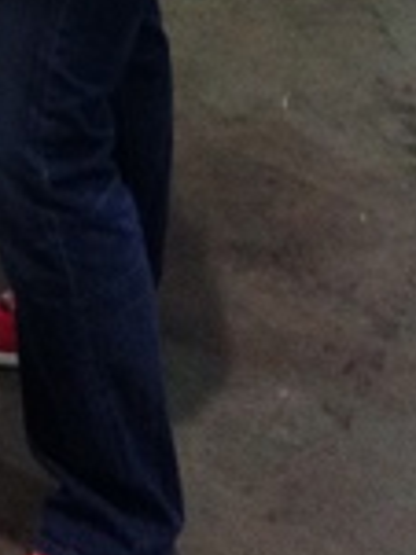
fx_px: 2230
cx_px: -92
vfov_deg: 13.1
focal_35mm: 139
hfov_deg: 10.5
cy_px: -364
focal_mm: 3.85
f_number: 2.8
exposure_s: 1/15
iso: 400
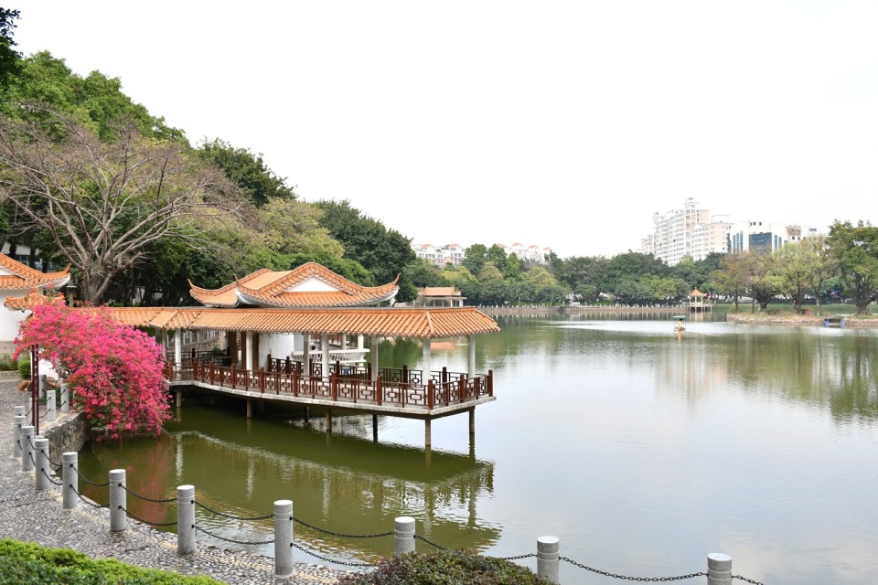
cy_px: 292
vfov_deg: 43.6
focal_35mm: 30
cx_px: 439
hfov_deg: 61.9
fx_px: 732
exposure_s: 1/80
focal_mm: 20
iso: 100
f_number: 5.6
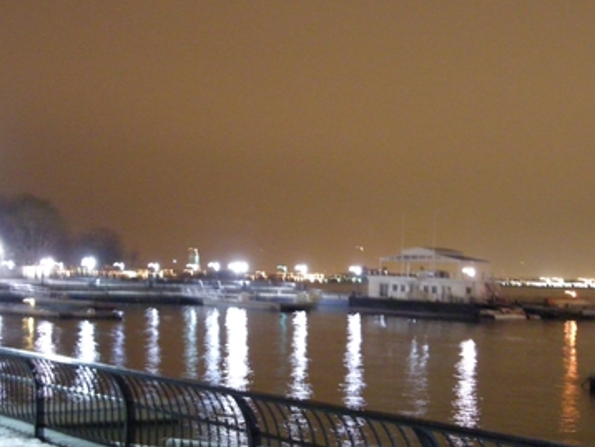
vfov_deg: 23.6
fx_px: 1066
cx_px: 294
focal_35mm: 62
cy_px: 263
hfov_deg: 31.2
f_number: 2.8
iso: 804
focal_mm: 7.9
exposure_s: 1
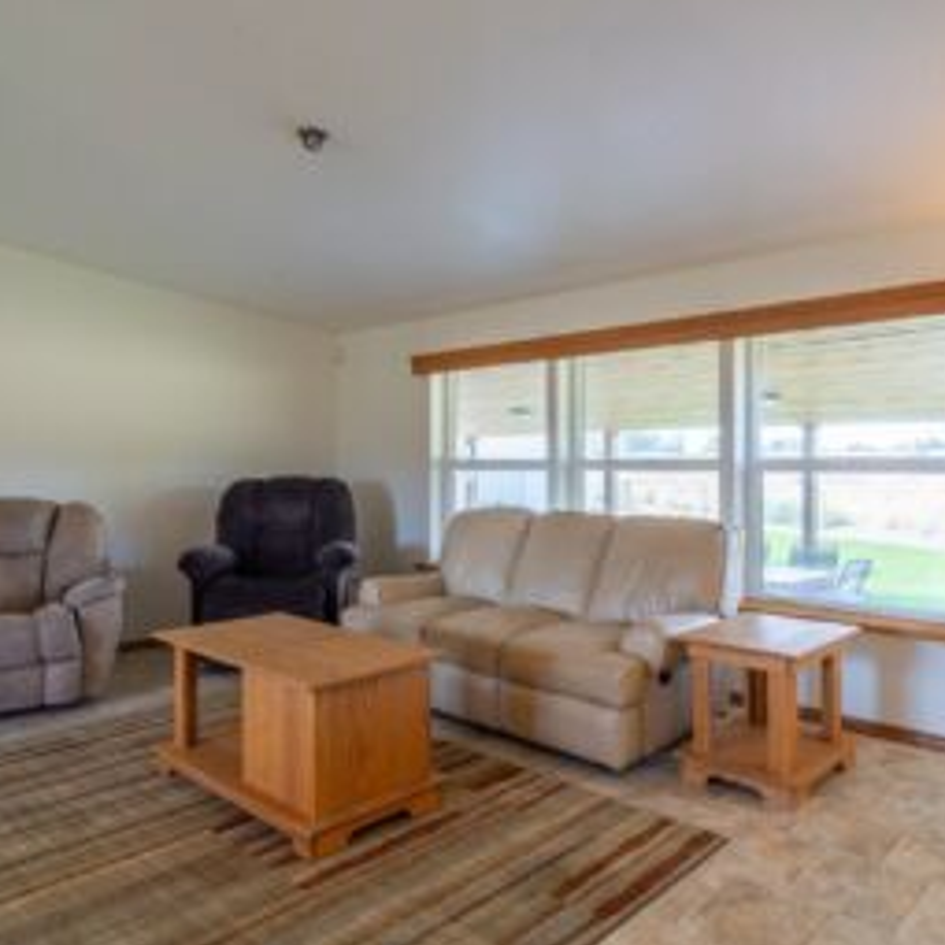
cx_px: 649
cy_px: 461
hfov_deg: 63.0
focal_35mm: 24
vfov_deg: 65.0
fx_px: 741
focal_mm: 18
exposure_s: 1/30
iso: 320
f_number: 8
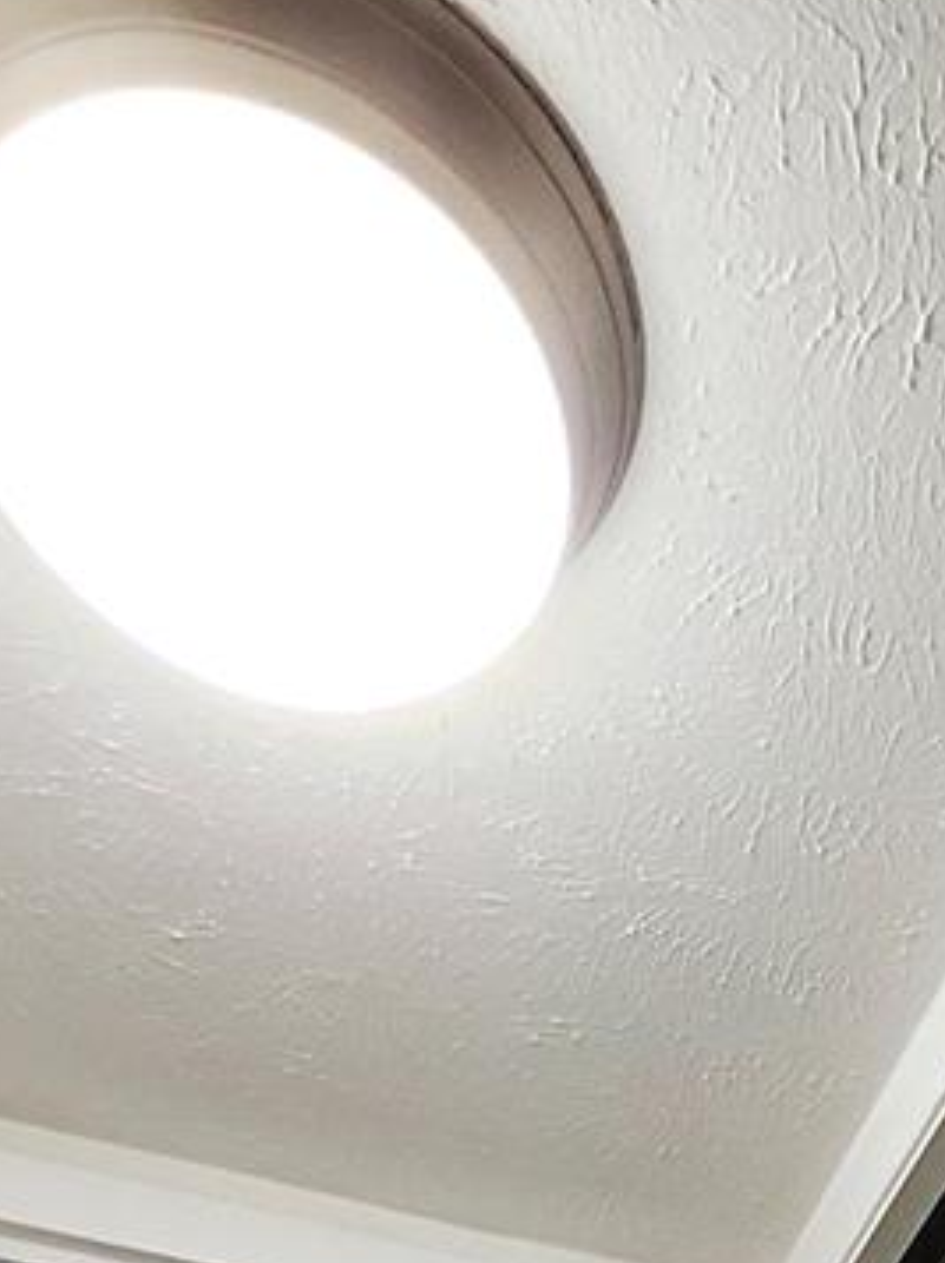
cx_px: 934
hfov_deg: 24.9
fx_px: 2042
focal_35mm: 56
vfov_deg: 18.1
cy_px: 2664
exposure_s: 1/60.2
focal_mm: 1.74
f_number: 2.2
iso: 125
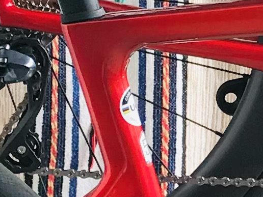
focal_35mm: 219
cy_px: 163
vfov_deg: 6.8
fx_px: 1664
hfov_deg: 8.8
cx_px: 387
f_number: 1.8
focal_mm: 3.99
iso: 20
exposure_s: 1/123
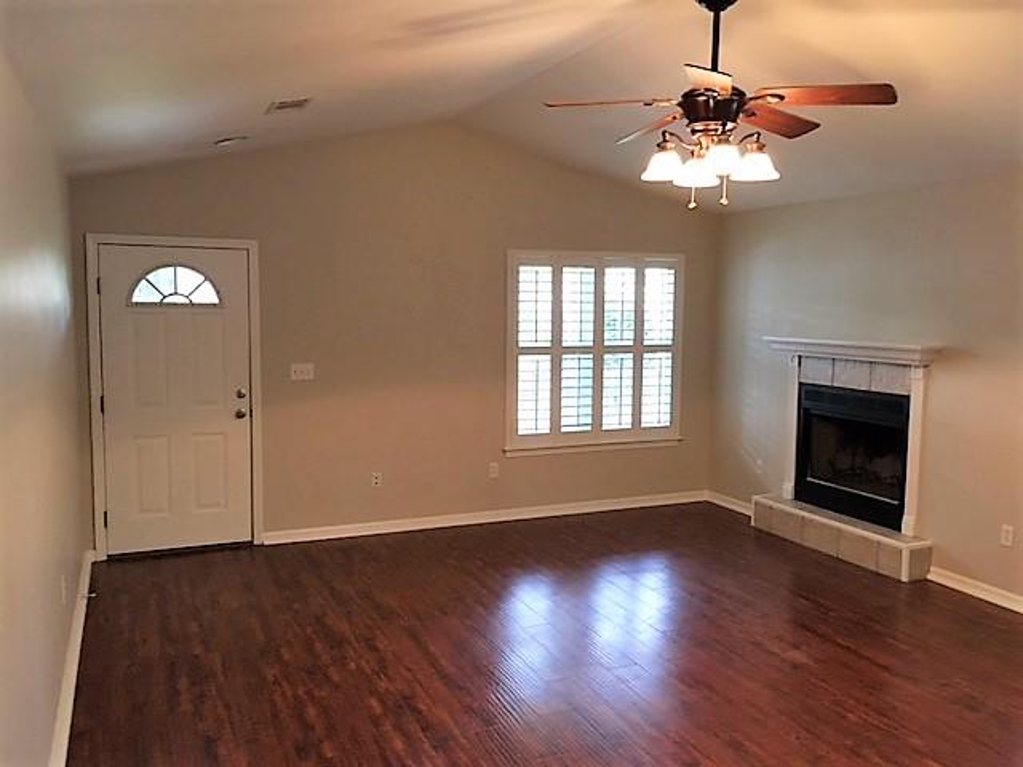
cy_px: 384
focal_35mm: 29
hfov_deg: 61.7
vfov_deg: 48.2
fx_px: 857
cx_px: 512
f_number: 2.2
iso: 160
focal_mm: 4.15
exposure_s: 1/30
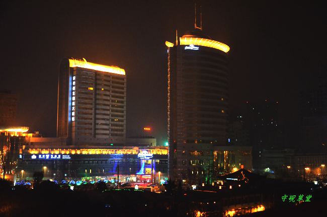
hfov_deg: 43.7
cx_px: 164
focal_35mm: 45
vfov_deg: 29.8
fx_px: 408
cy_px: 108
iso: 3200
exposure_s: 1/20
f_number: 4.2
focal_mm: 30
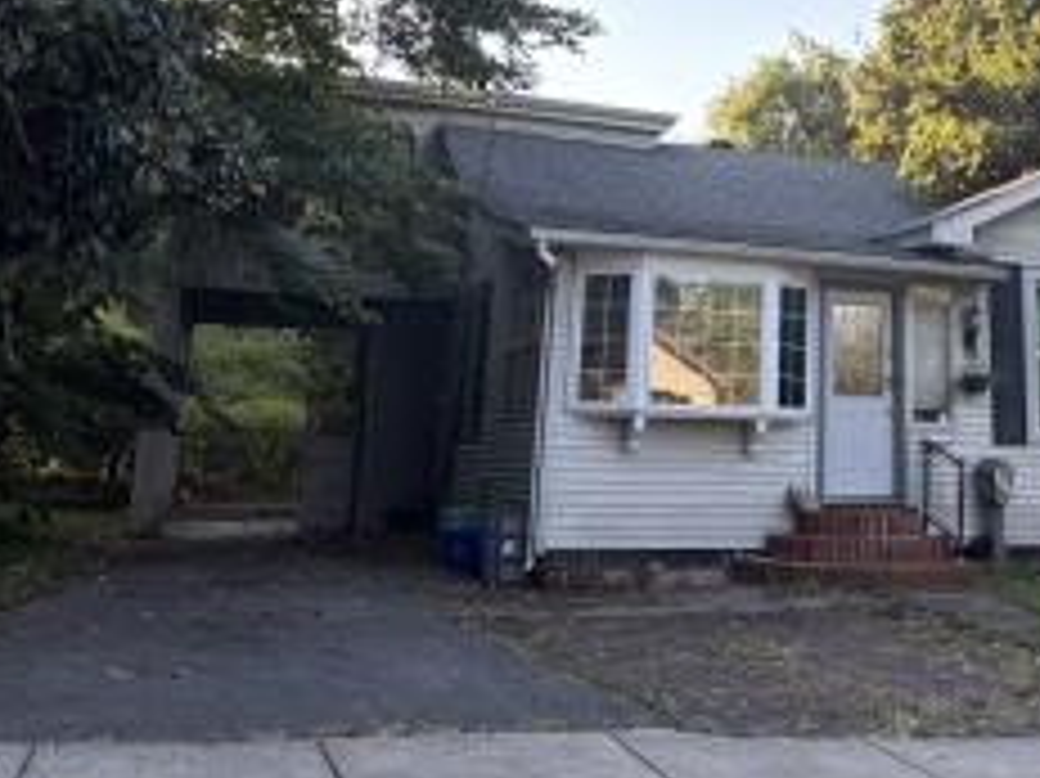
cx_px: 783
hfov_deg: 40.9
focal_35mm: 45
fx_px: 1351
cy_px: 135
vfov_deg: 31.2
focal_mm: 5.96
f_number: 1.6
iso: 64
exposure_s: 1/873
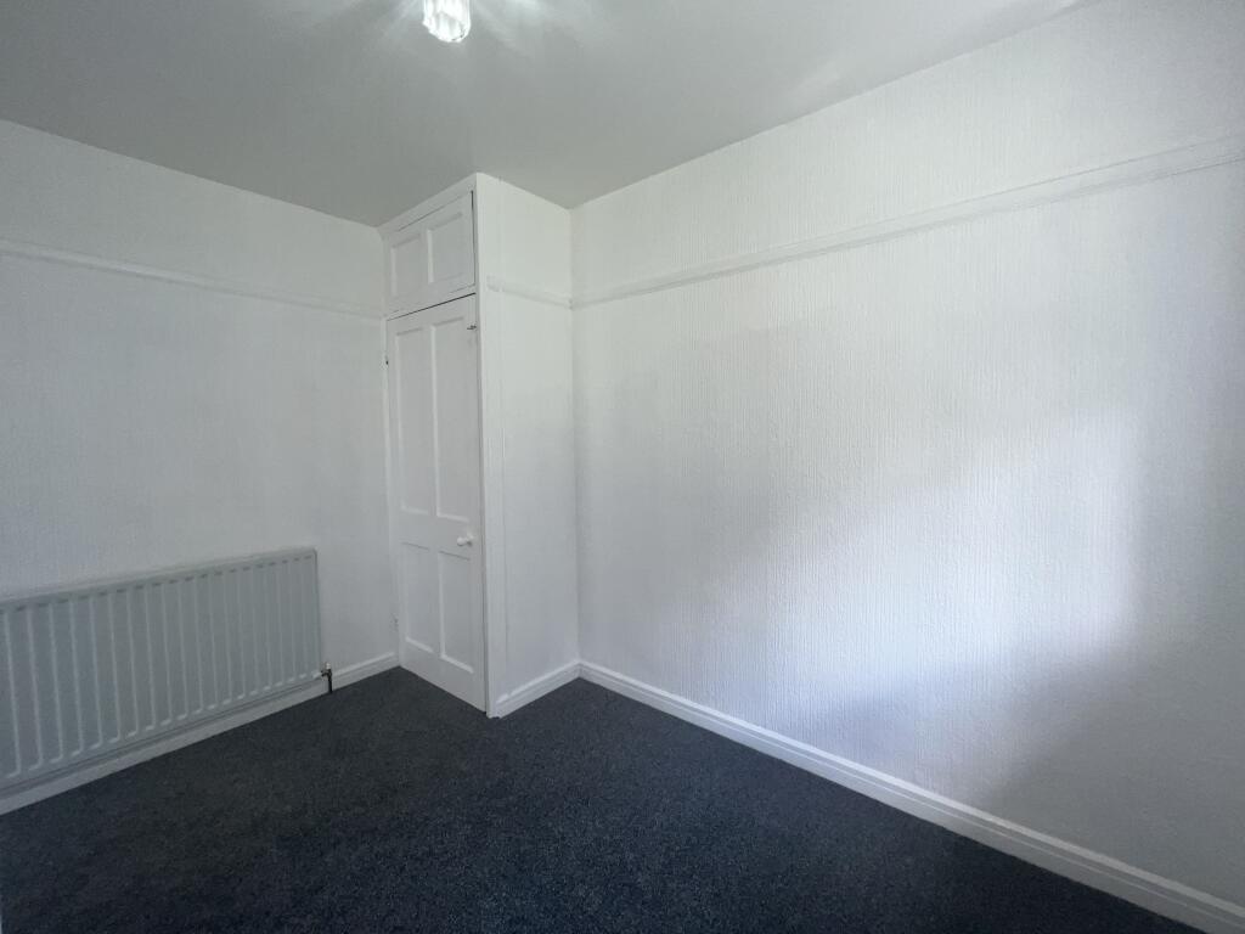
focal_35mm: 13
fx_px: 468
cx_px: 622
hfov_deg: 106.2
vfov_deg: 89.9
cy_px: 467
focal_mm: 1.57
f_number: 1.8
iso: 64
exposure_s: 1/120
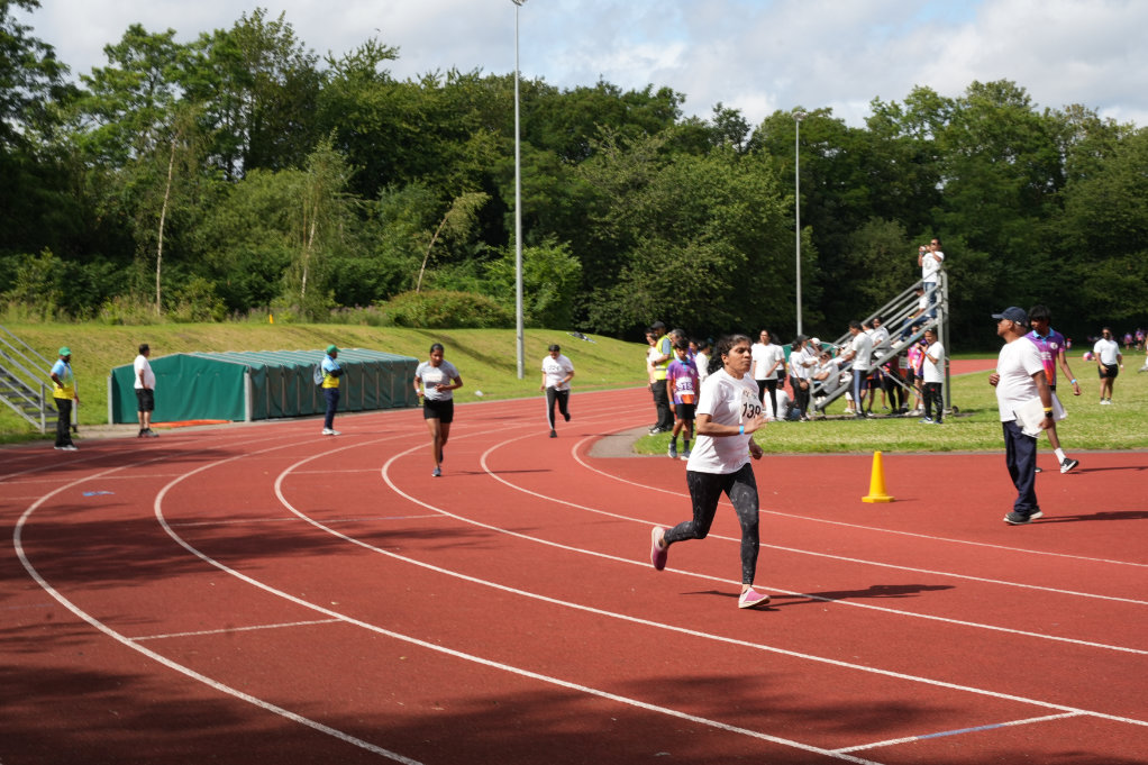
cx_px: 574
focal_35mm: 62
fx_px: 1973
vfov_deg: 21.9
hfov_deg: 32.4
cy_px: 382
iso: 250
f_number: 14
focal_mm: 61.9
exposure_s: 1/200
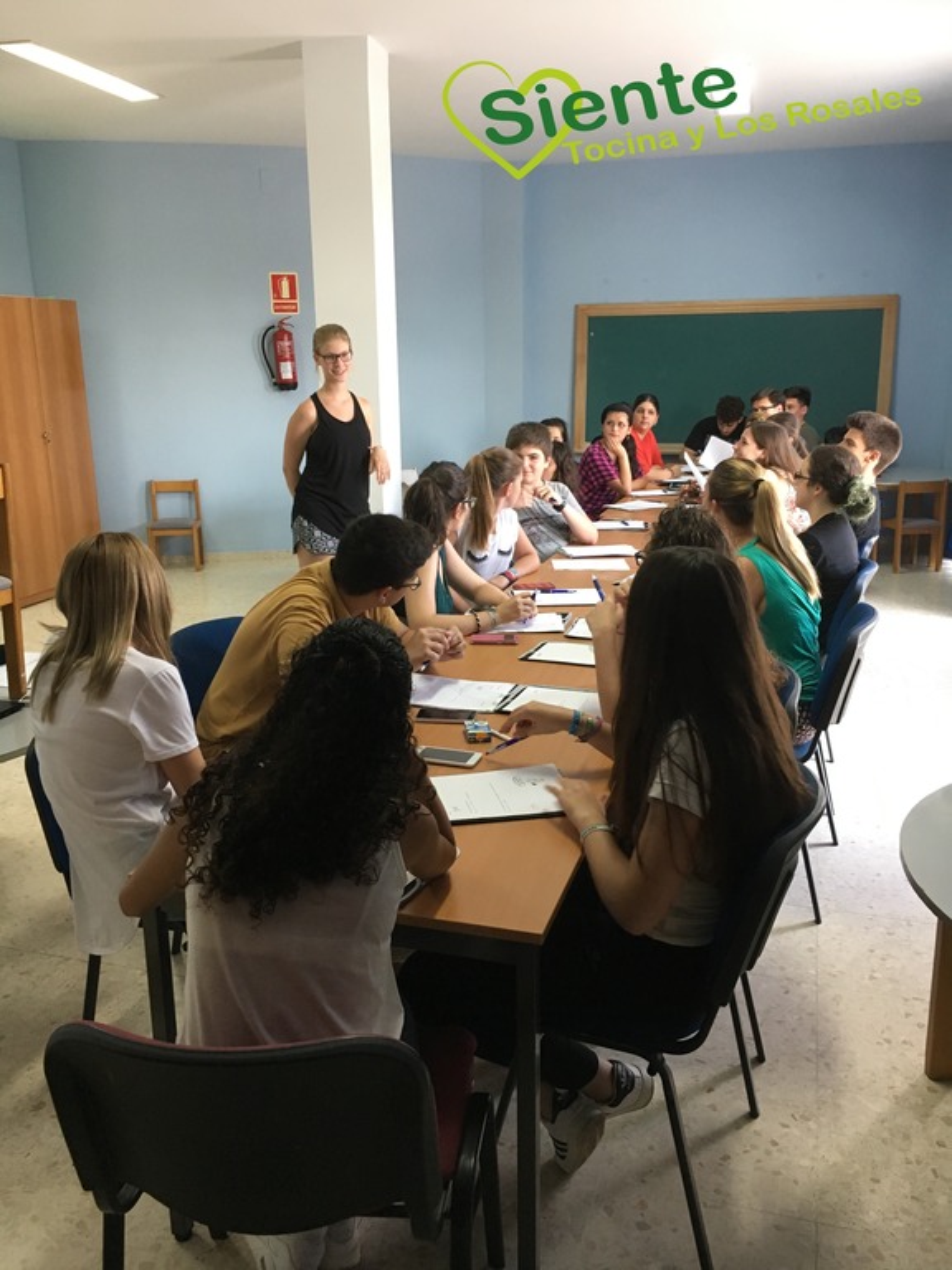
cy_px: 635
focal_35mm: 29
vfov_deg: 61.7
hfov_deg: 48.2
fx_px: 1063
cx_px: 476
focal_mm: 4.15
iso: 160
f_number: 2.2
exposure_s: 1/33
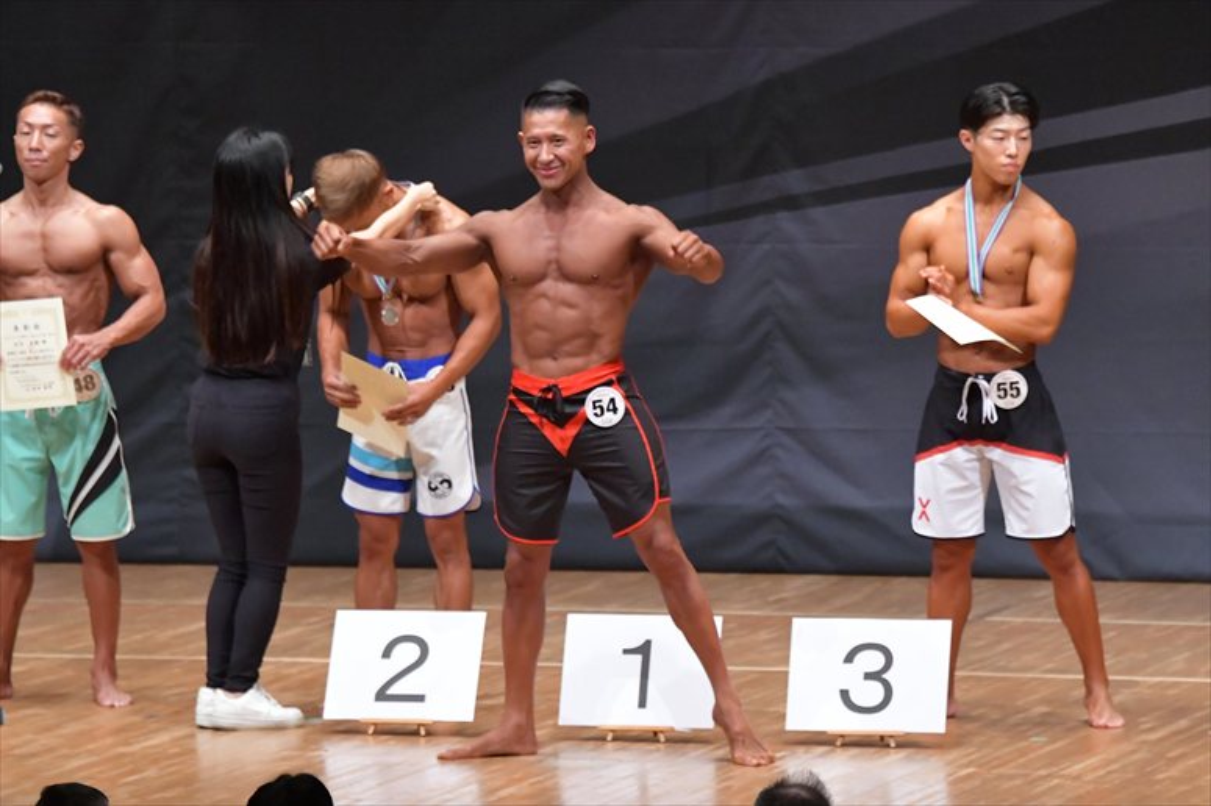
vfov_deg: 5.1
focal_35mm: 270
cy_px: 403
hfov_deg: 7.6
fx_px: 9078
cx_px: 606
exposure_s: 1/400
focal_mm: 180
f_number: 5.6
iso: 8000
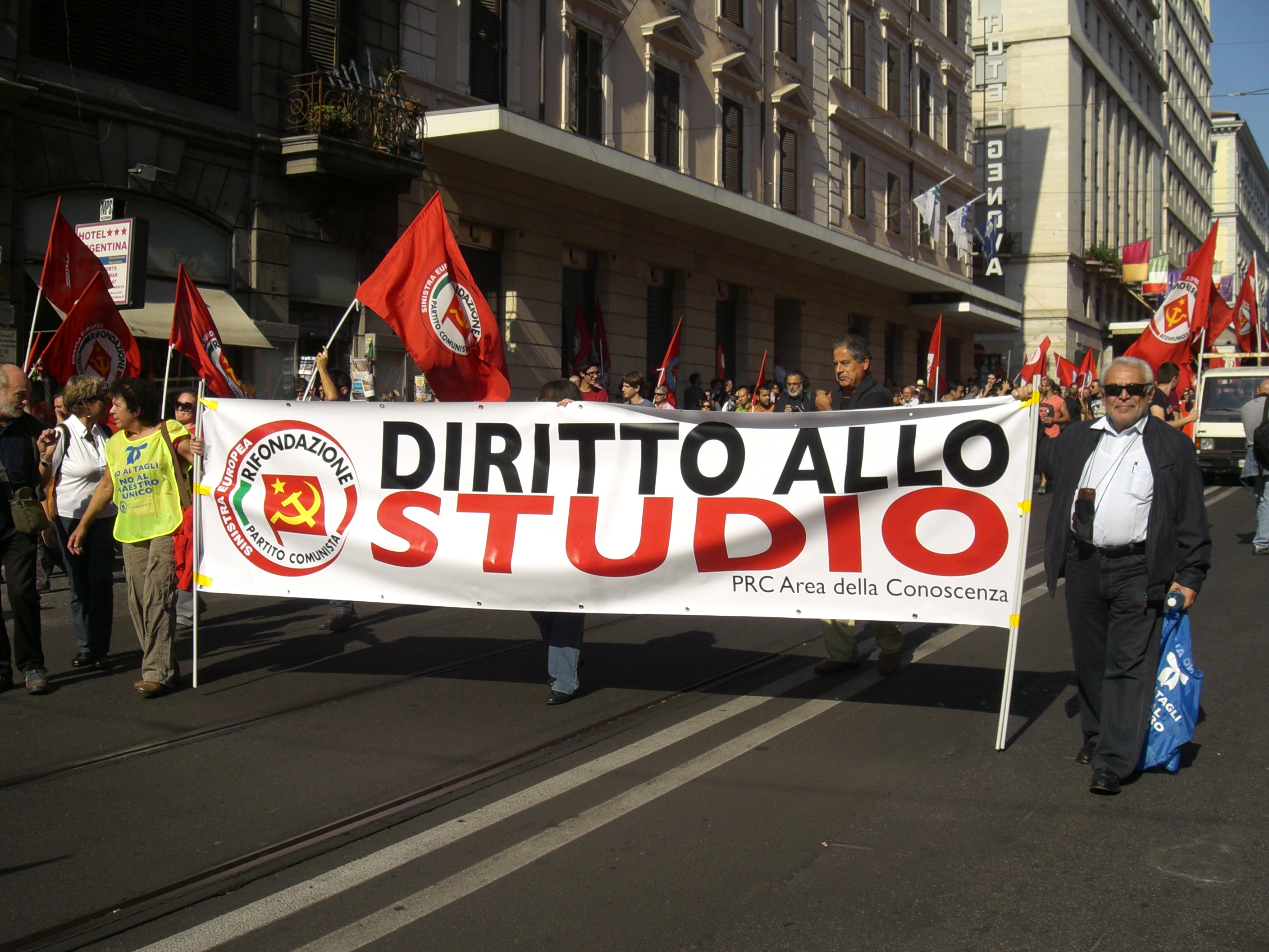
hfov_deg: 49.0
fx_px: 1393
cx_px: 634
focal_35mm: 38
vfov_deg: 37.7
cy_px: 476
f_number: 4.4
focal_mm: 6.3
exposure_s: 1/800
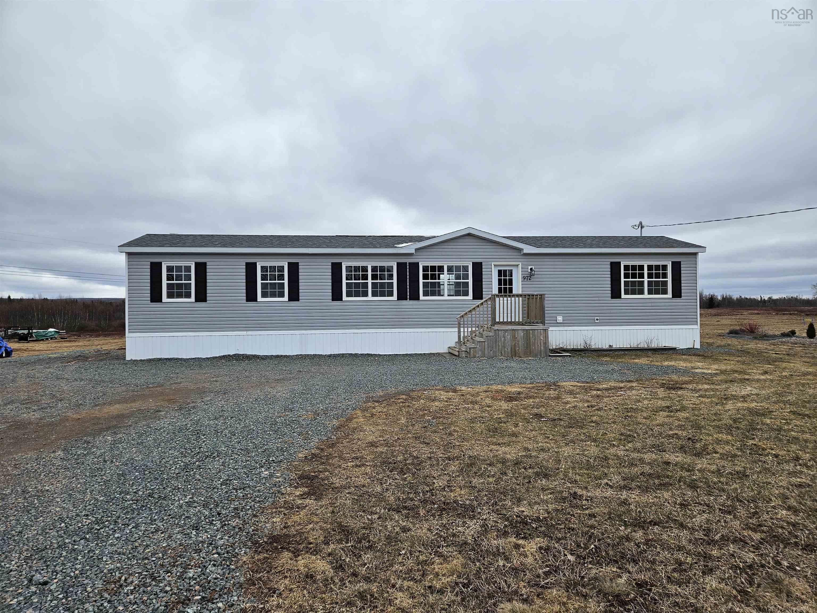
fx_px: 543
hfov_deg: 73.9
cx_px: 408
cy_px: 306
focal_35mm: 23
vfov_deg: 58.9
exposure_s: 1/2071
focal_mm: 5.4
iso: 25
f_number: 1.8
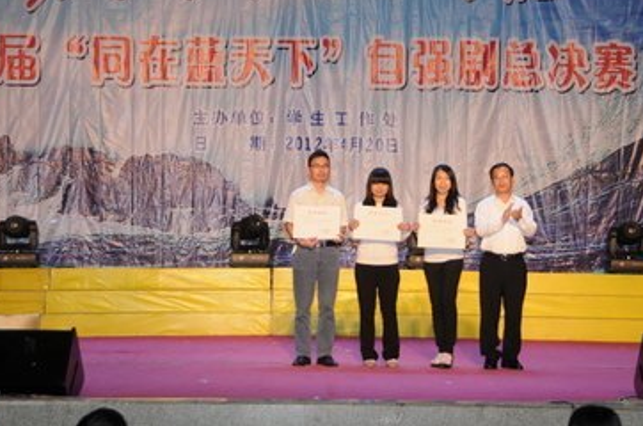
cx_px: 336
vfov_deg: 15.6
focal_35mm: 87
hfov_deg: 23.4
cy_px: 144
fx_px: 1551
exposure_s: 1/60
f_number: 5
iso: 250
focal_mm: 42
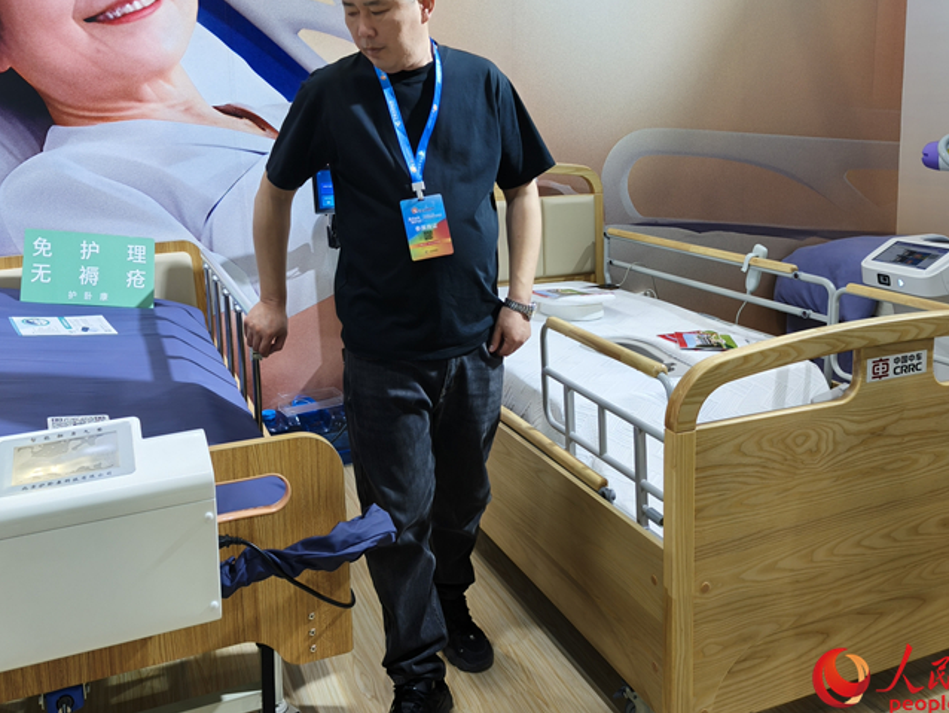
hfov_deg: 58.3
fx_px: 850
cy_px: 248
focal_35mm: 31
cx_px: 479
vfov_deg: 44.9
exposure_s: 1/200
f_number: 1.6
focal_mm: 6.06
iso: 160
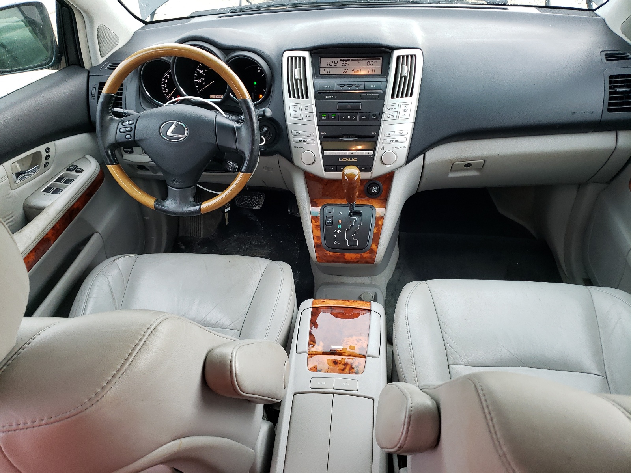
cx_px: 316
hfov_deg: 67.3
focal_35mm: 26
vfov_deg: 53.1
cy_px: 236
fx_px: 474
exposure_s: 1/60.2
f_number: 1.5
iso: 101
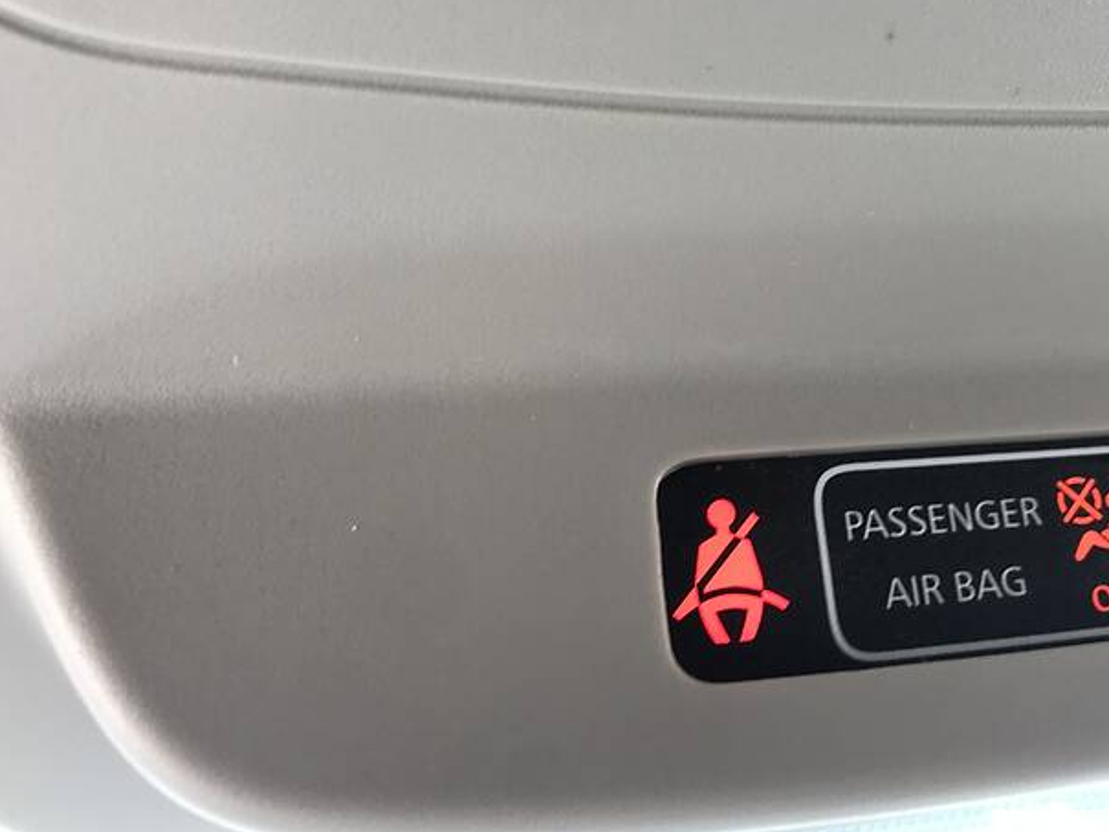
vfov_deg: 38.5
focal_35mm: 37
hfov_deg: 49.4
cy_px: 334
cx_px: 728
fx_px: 1186
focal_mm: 4
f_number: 1.8
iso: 40
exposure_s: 1/100
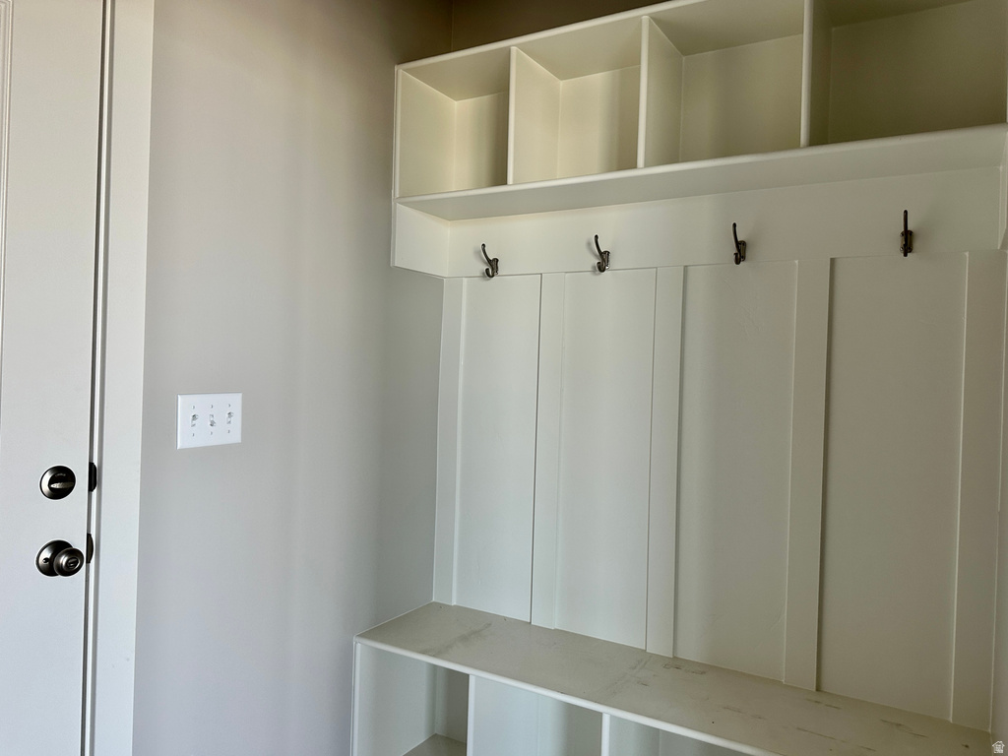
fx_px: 699
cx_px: 504
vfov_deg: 56.8
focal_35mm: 24
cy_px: 378
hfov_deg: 71.6
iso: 125
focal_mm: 6.86
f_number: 1.78
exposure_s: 1/121
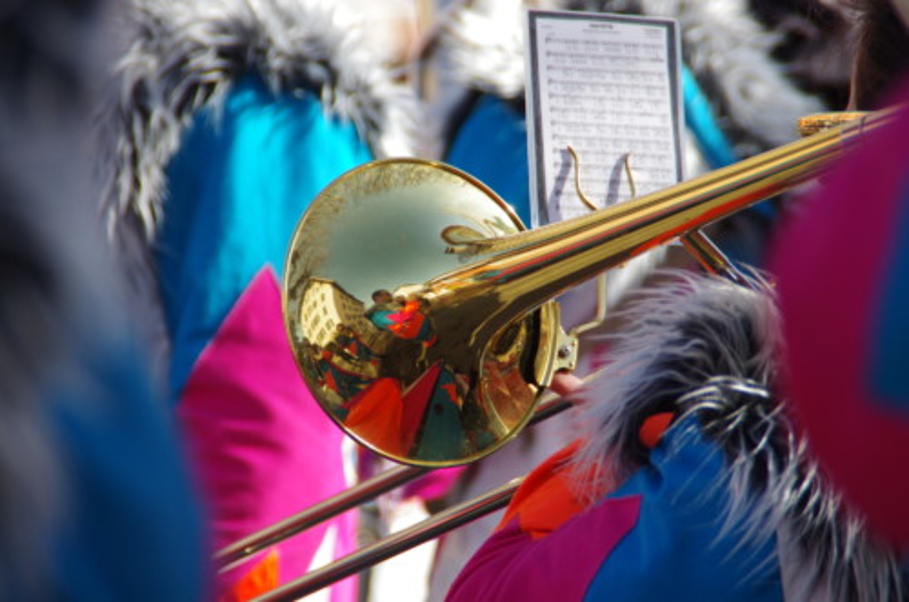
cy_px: 301
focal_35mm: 300
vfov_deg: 4.6
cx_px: 454
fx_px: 7558
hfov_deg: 6.9
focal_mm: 200
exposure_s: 1/250
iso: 100
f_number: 6.3
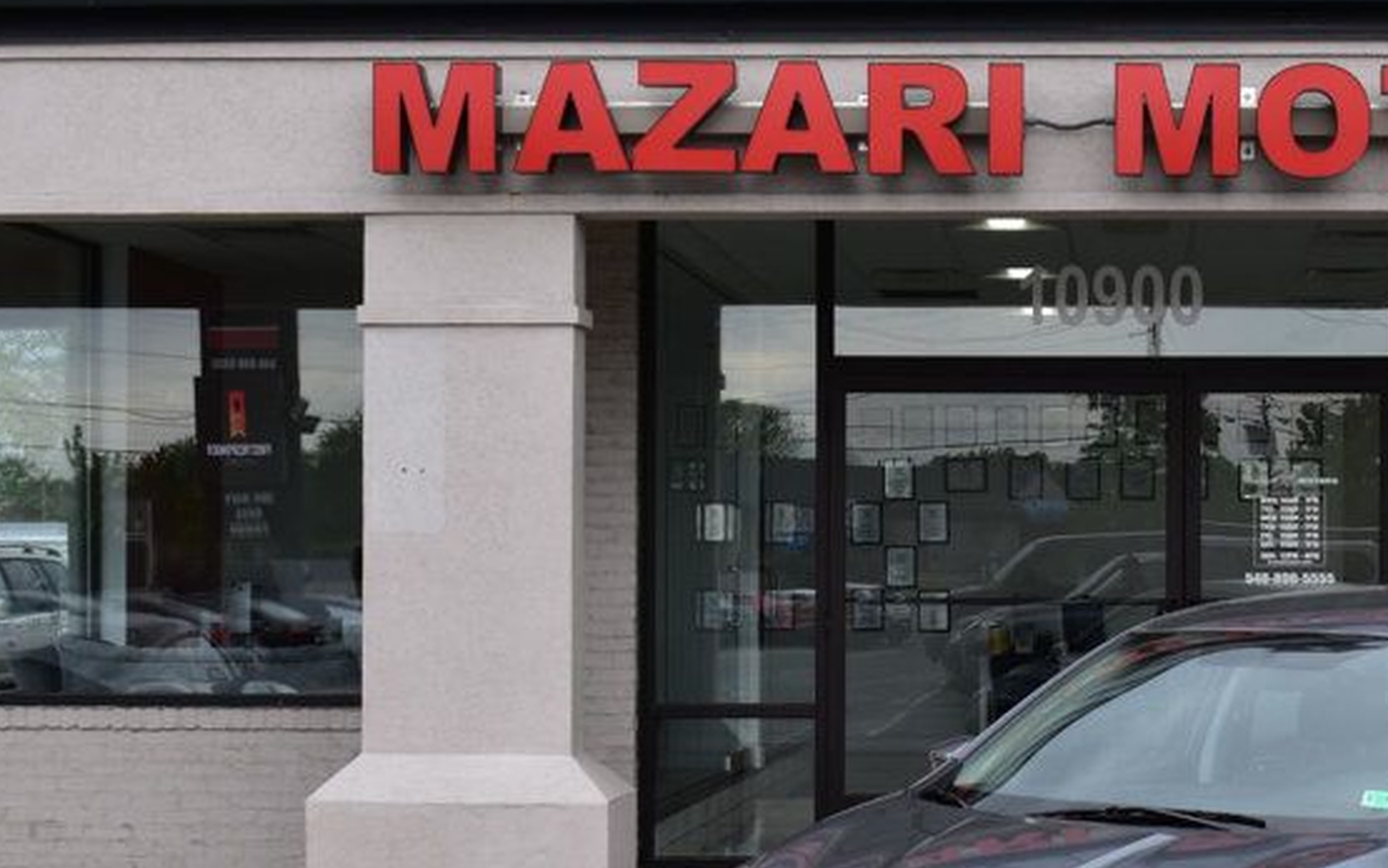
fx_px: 2989
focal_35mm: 79
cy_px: 563
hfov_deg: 25.7
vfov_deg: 16.5
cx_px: 1105
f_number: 10
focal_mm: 28
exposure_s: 1/250
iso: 400
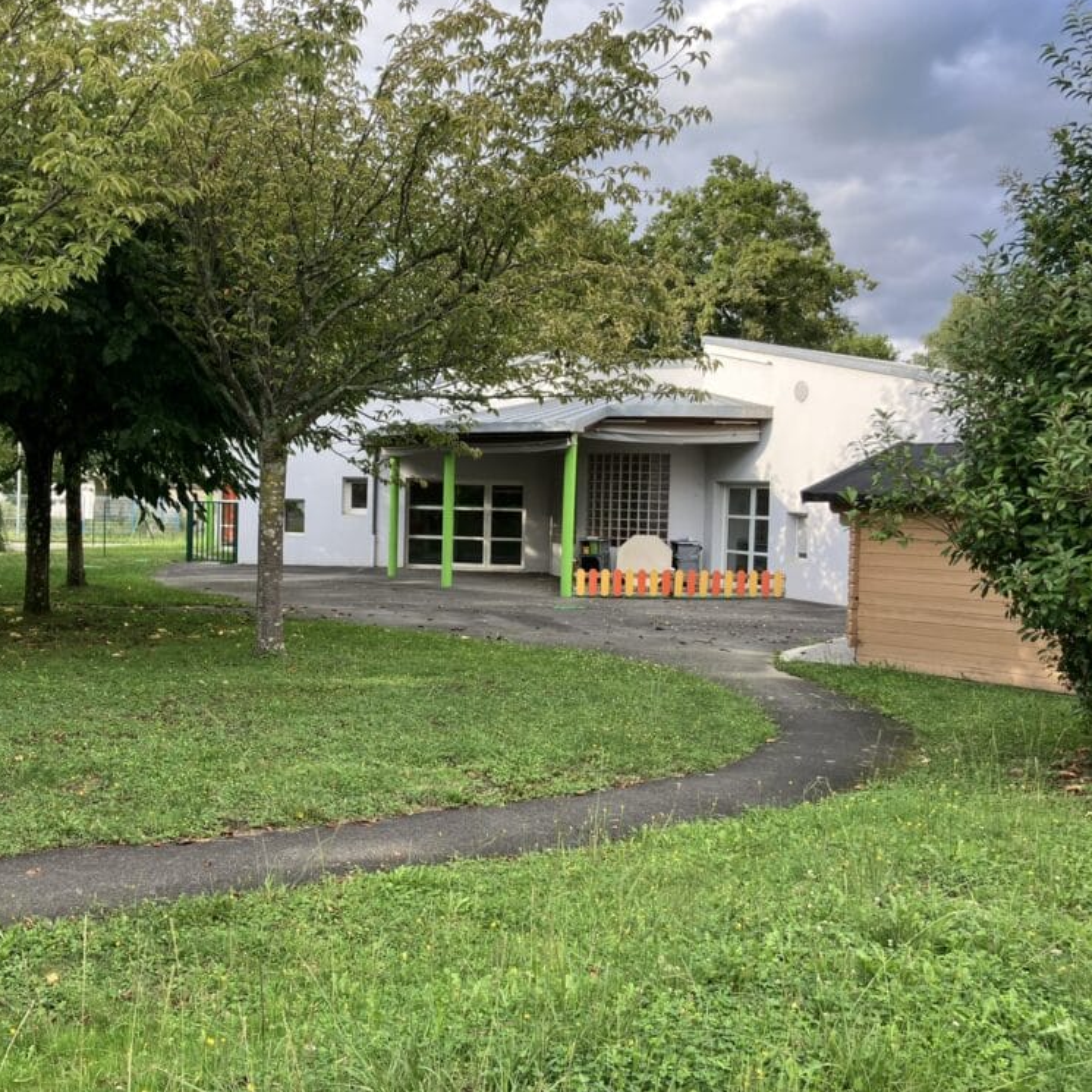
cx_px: 437
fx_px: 1213
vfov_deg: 48.4
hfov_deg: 48.2
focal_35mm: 34
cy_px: 532
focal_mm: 3.99
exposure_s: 1/208
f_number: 1.8
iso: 25
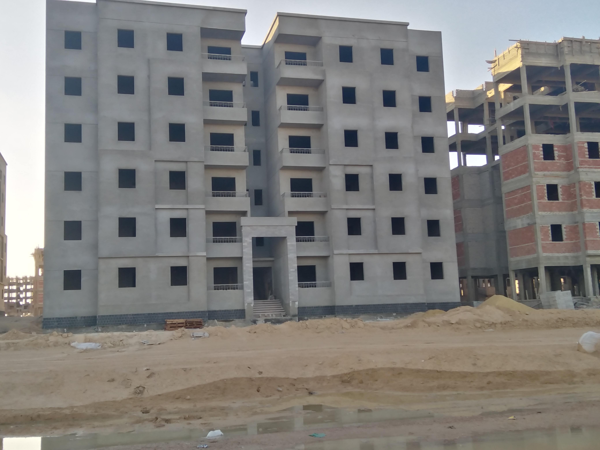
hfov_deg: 67.3
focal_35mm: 26
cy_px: 225
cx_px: 300
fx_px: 451
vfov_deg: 53.1
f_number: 1.8
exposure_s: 1/407
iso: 100
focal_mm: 3.59
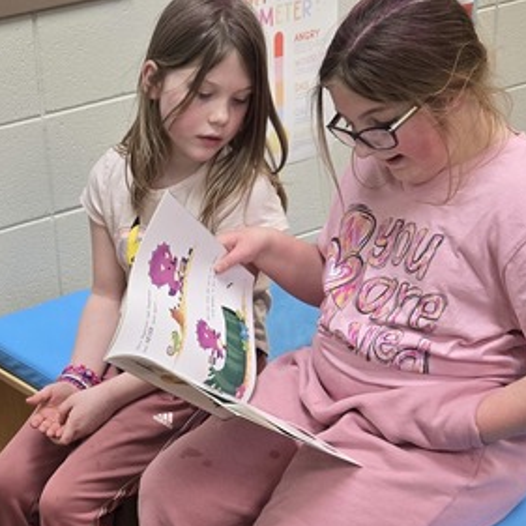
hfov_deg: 22.4
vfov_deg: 23.1
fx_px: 1272
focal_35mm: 74
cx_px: -4
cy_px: 416
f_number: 1.8
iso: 200
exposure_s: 1/120
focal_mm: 5.4
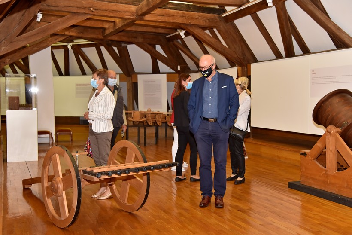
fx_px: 372
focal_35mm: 38
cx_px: 176
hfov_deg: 50.7
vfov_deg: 35.1
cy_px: 118
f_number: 4
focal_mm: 38
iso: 1250
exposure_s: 1/200
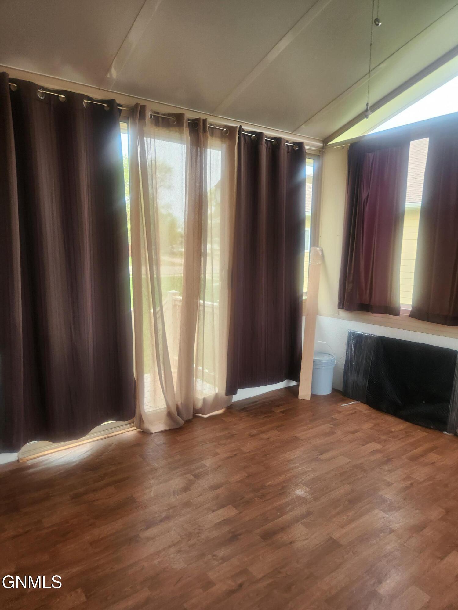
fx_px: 406
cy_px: 305
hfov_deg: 58.9
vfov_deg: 73.9
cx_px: 229
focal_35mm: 23
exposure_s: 1/120
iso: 160
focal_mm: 5.4
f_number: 1.8
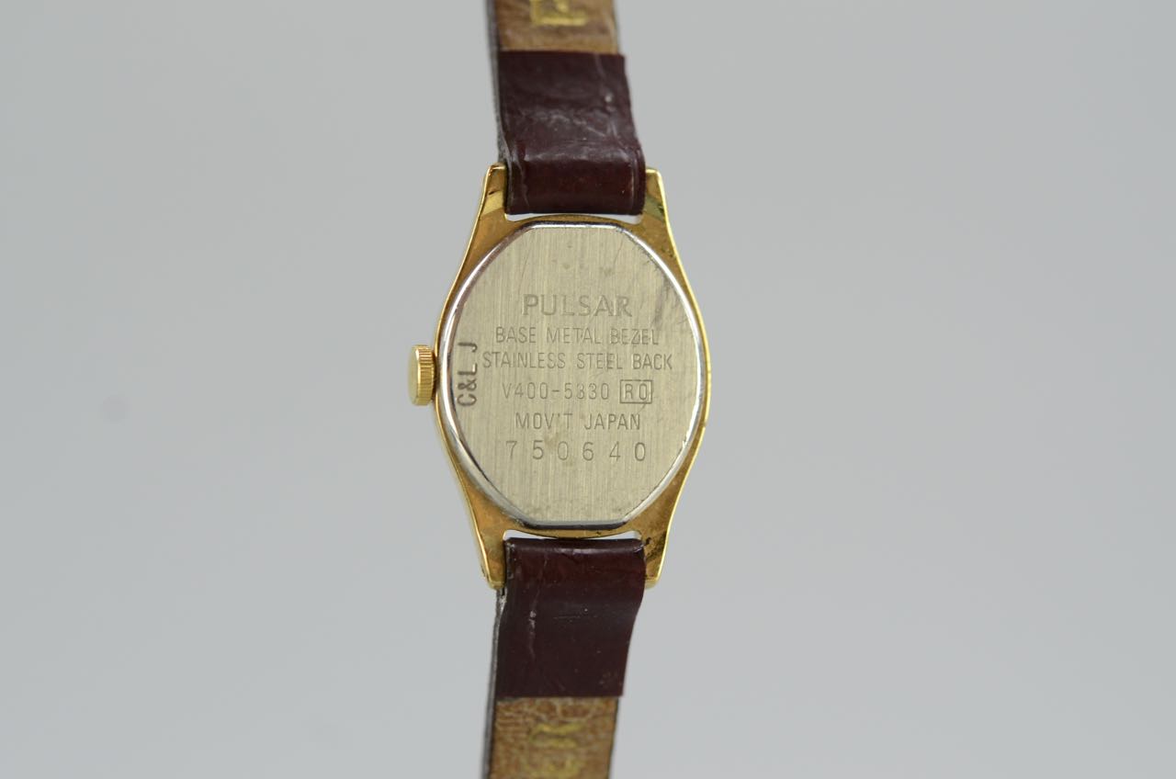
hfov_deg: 22.7
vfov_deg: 15.1
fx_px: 2934
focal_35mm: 90
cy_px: 390
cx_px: 588
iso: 640
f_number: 5.6
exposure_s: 1/125
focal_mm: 60
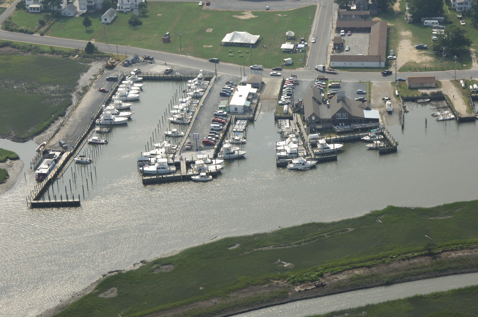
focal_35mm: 87
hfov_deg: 23.4
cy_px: 158
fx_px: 1154
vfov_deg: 15.7
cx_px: 239
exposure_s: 1/1000
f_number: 8.5
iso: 400
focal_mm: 58
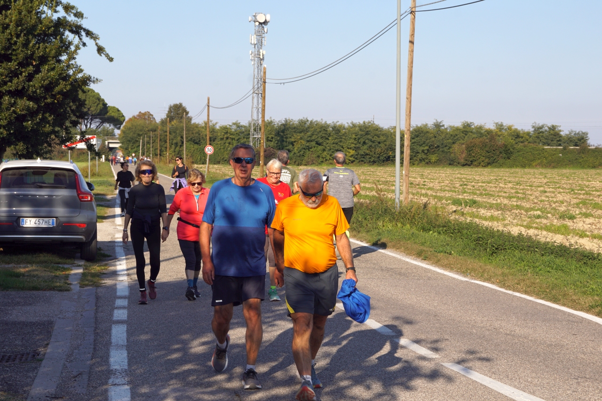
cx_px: 301
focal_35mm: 82
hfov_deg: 24.6
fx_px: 1379
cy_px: 200
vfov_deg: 16.5
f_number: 13
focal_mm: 55
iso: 100
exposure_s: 1/125
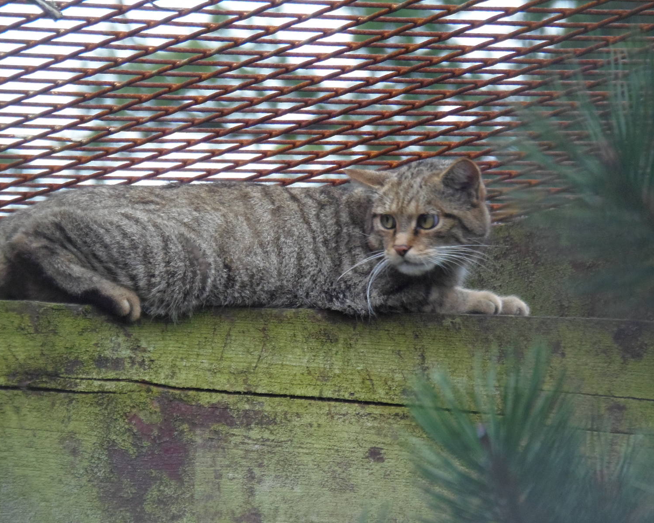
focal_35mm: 340
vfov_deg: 4.6
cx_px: 339
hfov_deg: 5.7
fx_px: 6582
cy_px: 262
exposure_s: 1/80
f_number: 5
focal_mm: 60.4
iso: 320
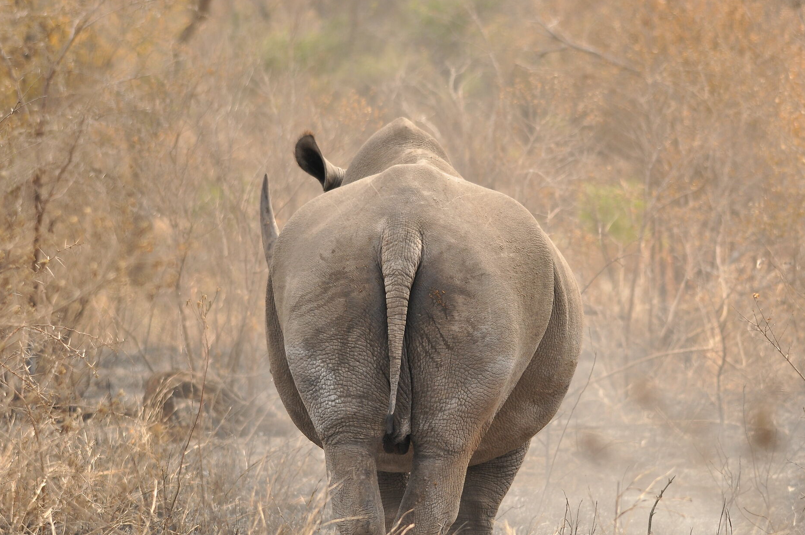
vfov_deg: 3.2
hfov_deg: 4.8
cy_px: 316
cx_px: 415
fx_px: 9536
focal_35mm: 427
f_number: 5.6
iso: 200
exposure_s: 1/320
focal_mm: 220
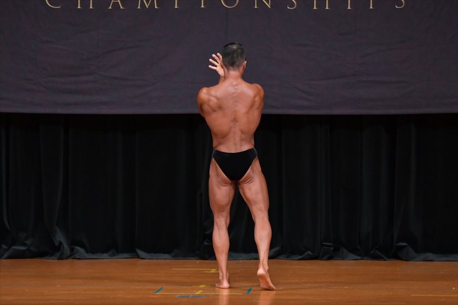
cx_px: 229
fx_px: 3433
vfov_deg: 5.1
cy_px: 152
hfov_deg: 7.6
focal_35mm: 270
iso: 4000
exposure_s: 1/400
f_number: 5.6
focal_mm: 180
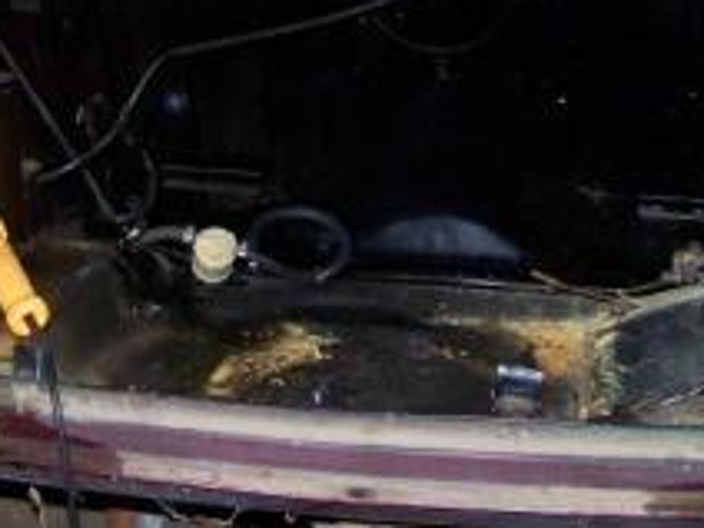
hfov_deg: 25.7
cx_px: 355
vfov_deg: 19.3
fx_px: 1546
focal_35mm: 76
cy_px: 173
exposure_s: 1/30
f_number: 2.8
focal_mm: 5.85
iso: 200
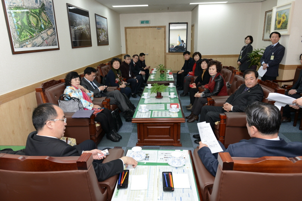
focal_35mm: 24
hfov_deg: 73.8
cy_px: 100
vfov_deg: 53.1
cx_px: 151
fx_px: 201
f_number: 7.1
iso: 800
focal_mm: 24
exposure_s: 1/60
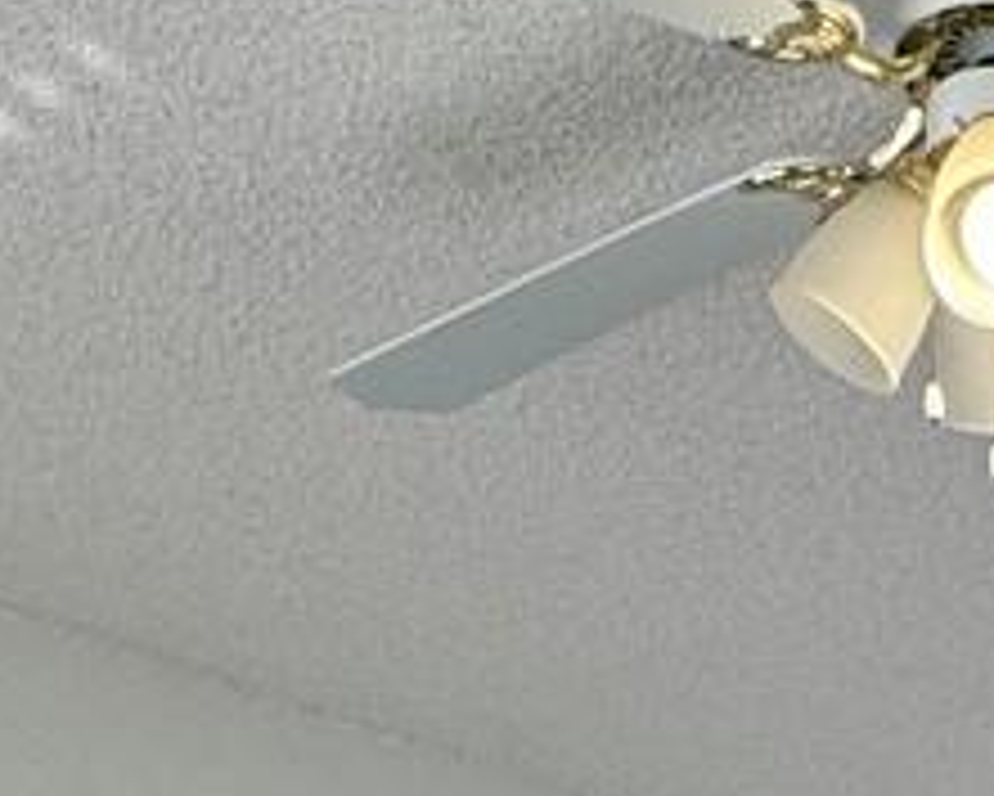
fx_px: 2914
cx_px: 1205
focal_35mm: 99
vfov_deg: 12.3
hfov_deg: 18.3
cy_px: 1916
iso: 64
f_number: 2.2
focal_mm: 2.22
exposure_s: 1/120
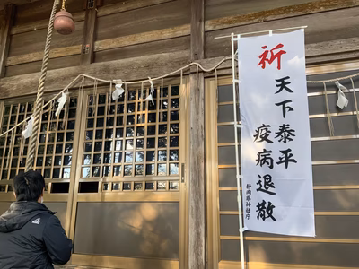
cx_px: 180
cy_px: 134
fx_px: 301
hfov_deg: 61.7
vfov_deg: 48.2
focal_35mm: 29
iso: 40
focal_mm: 3
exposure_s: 1/122
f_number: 1.8
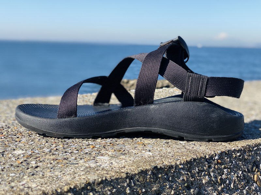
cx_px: 130
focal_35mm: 52
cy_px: 98
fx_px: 392
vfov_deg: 28.0
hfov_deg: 36.8
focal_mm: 6
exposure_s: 1/940
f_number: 2
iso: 20
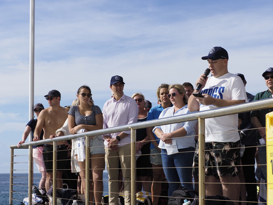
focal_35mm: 86
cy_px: 102
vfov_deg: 17.2
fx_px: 678
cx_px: 136
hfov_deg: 22.8
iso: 200
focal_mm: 43
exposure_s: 1/320
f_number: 11
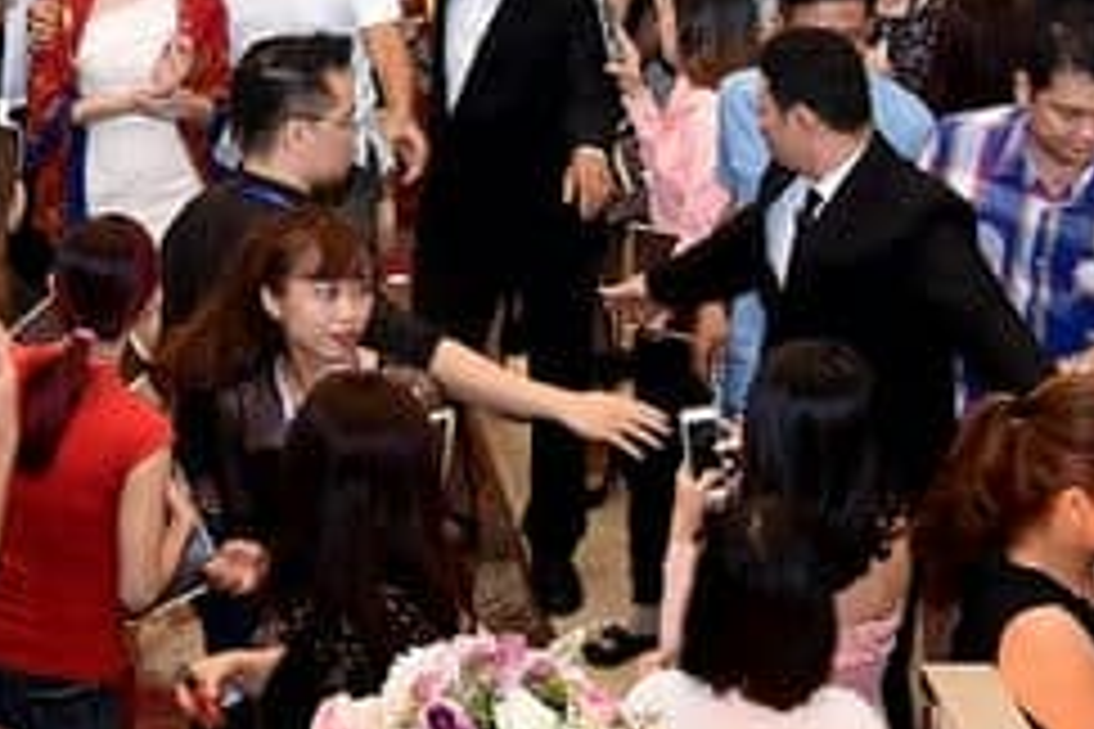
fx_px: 4406
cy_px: -180
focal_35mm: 145
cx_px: 99
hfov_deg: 14.0
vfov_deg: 9.3
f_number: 4
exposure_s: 1/60
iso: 1600
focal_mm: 44
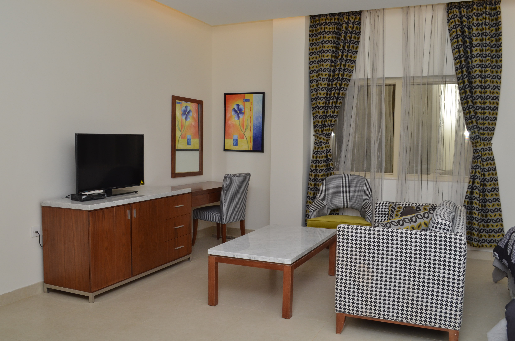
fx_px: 471
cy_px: 170
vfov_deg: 39.8
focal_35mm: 33
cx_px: 258
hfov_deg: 57.3
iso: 400
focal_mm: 22
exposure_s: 1/180
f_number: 8
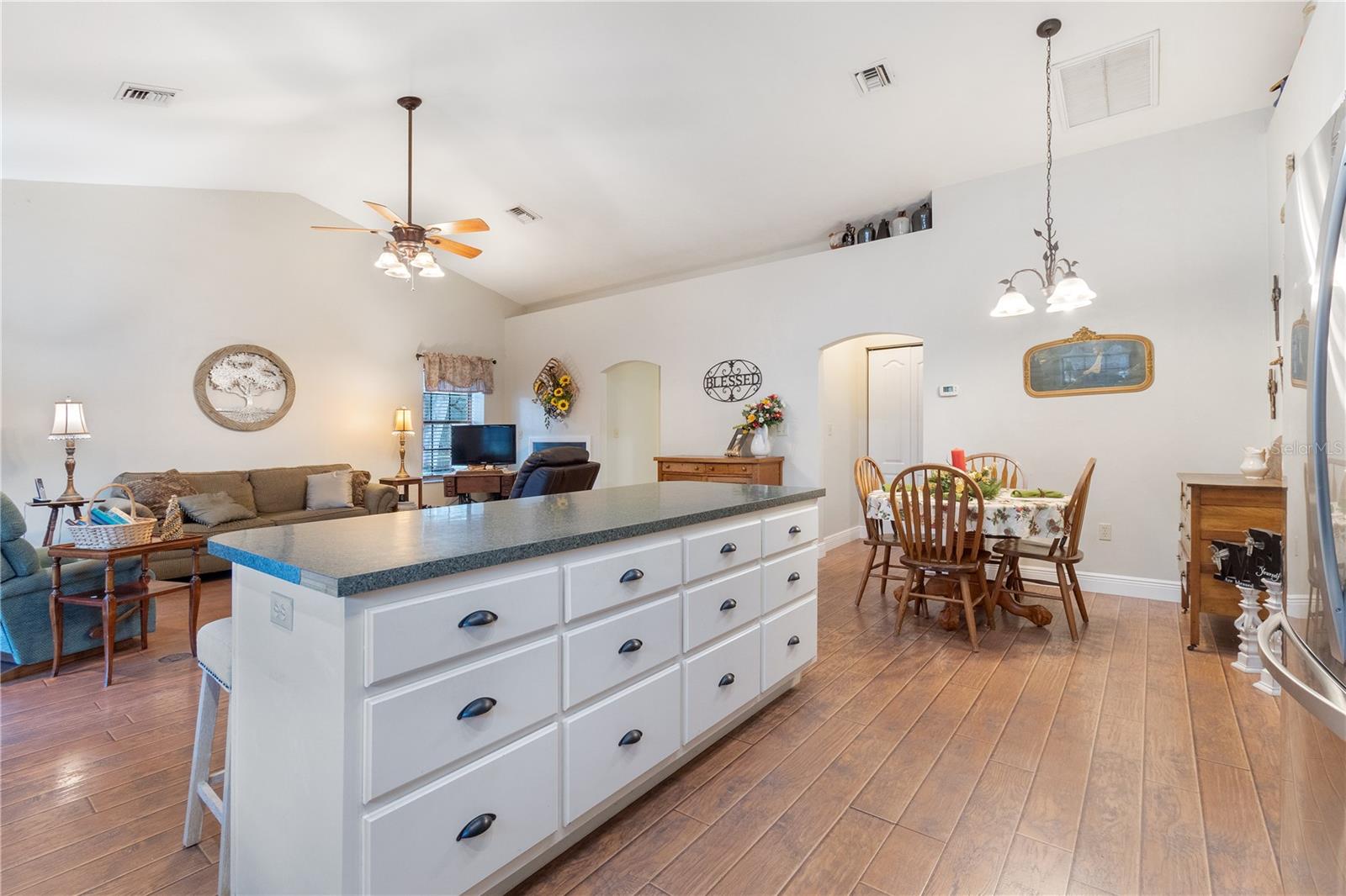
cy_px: 448
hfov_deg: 100.4
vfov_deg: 77.3
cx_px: 673
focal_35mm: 15
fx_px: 561
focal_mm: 10
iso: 500
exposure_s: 1/1.67
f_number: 9
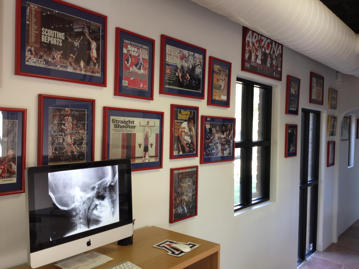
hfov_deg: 52.6
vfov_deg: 40.7
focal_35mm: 35
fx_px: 363
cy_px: 134
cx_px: 180
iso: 64
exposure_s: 1/30
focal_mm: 4.28
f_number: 2.4
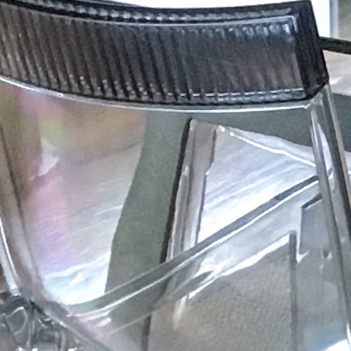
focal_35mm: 244
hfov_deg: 6.6
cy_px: -521
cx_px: 1033
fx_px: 2799
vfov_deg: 6.8
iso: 160
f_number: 2.2
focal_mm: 4.15
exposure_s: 1/30
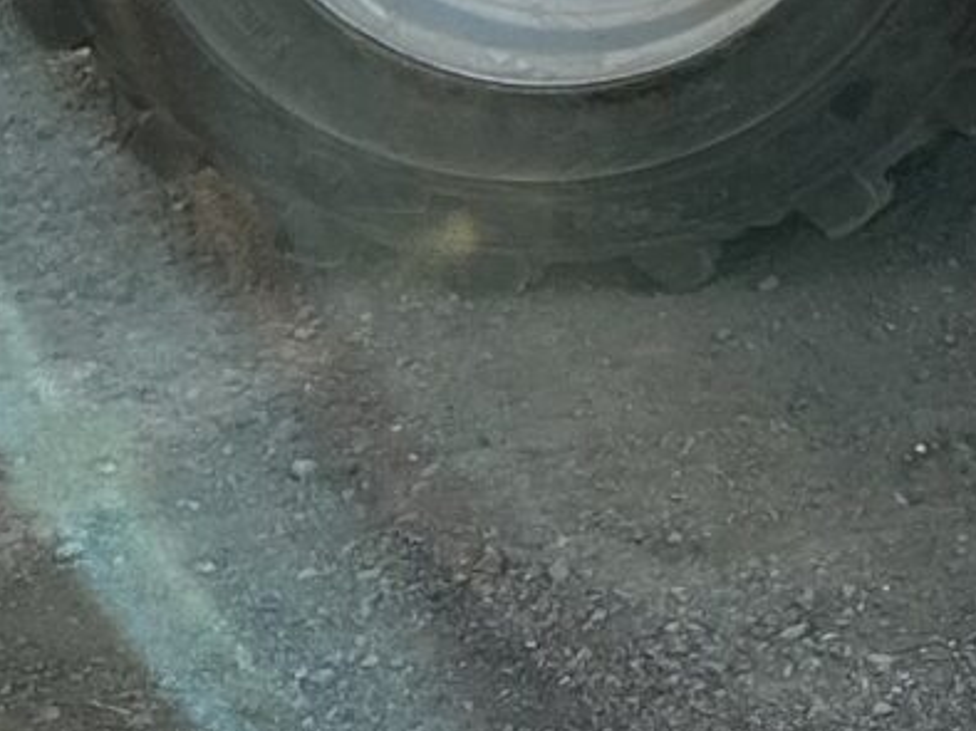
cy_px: -1313
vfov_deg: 7.8
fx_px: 4762
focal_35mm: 169
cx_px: 2812
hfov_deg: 9.5
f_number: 1.5
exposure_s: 1/1224
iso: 50
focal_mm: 5.7
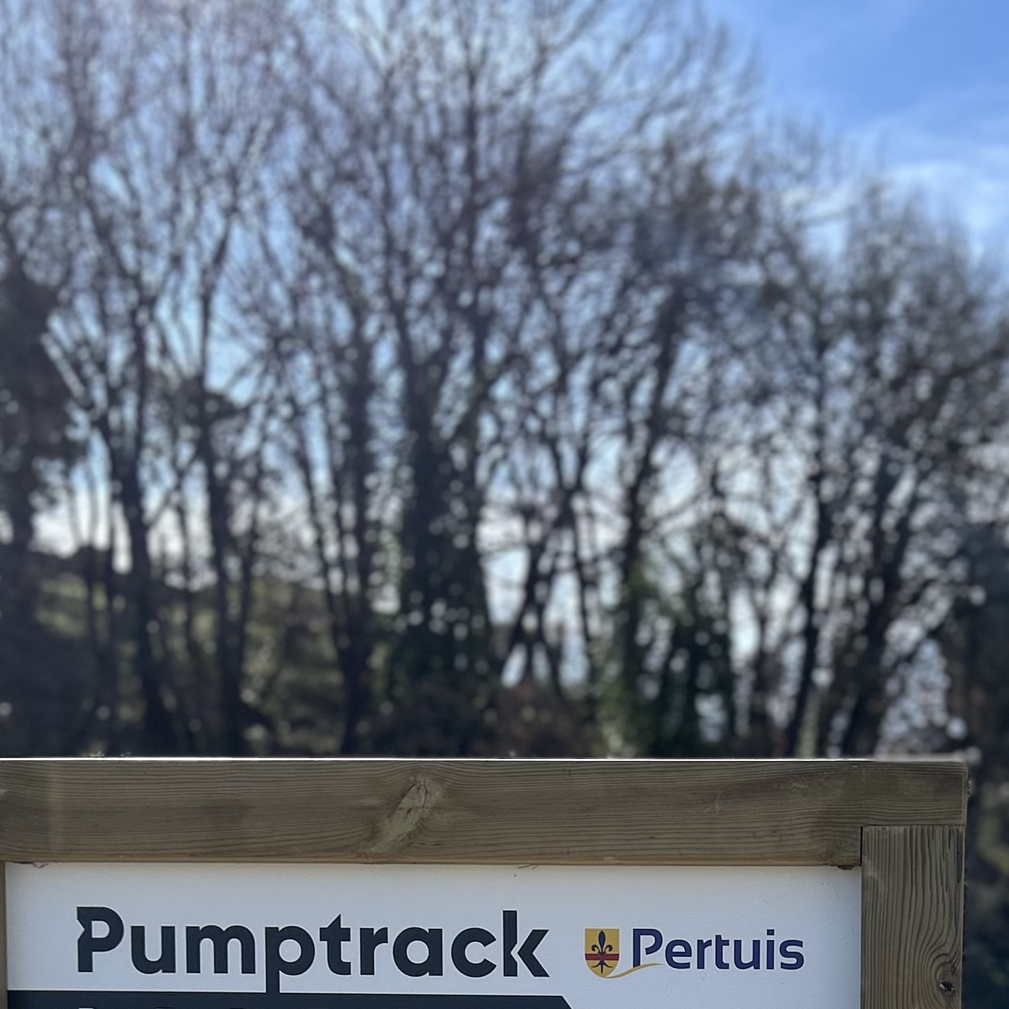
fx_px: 2111
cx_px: 783
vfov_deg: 24.2
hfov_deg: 26.5
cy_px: 1242
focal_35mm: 64
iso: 50
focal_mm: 5.7
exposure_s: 1/3165
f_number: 1.5
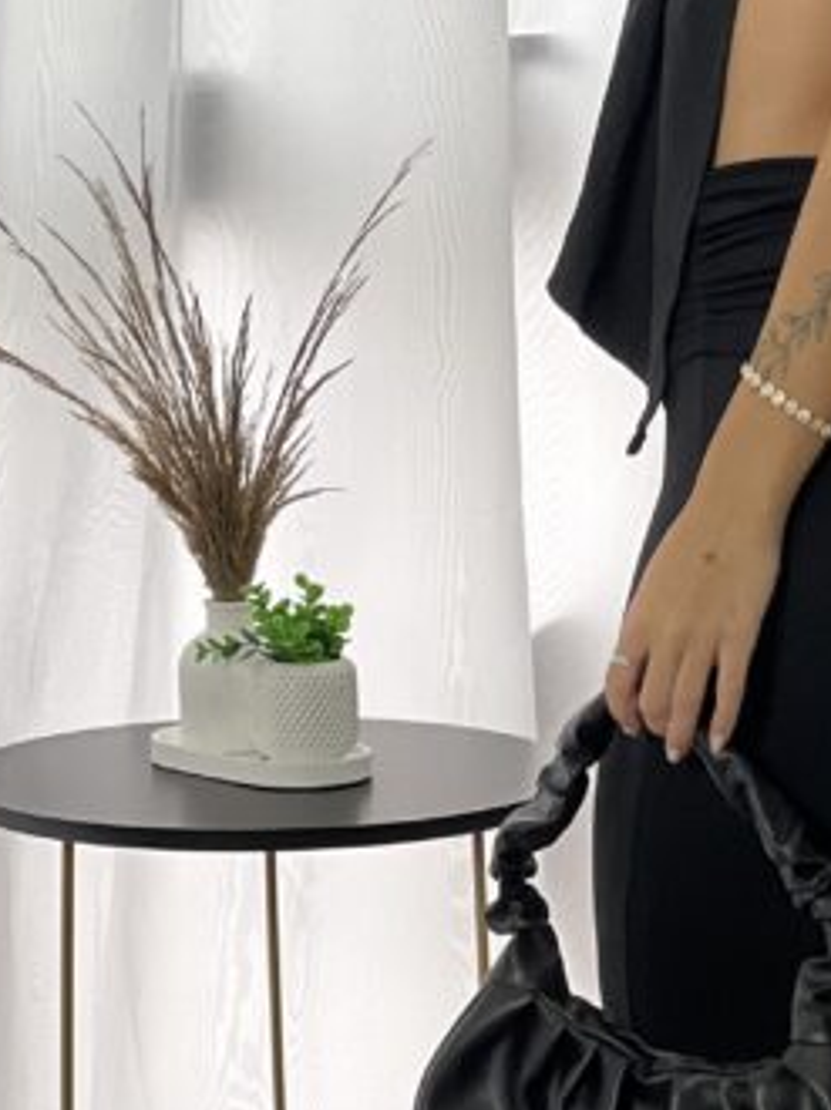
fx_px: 6987
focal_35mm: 218
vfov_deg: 9.1
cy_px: 567
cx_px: 969
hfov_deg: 6.8
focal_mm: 9
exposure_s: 1/120
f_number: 2.8
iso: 64
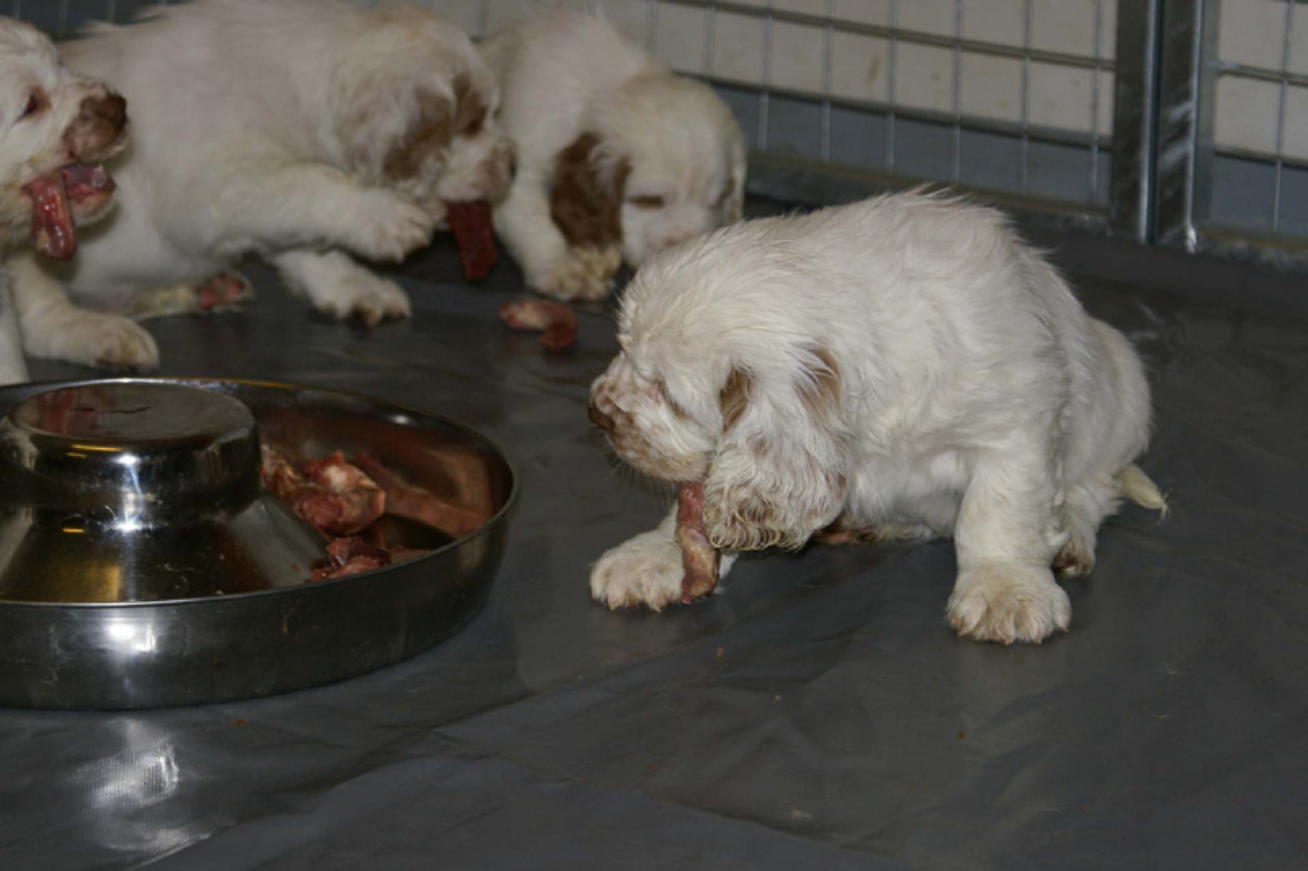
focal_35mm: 105
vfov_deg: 13.0
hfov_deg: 19.5
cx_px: 654
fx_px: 3814
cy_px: 436
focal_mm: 70
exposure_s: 1/125
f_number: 5.6
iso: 400
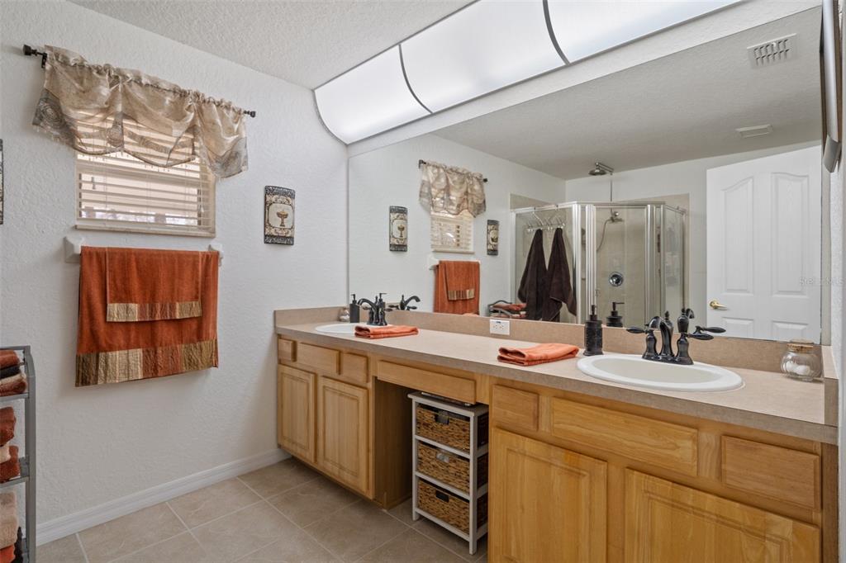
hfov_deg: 93.3
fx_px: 399
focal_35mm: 17
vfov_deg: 70.4
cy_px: 282
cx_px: 423
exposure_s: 1.3
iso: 320
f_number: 8
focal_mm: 17
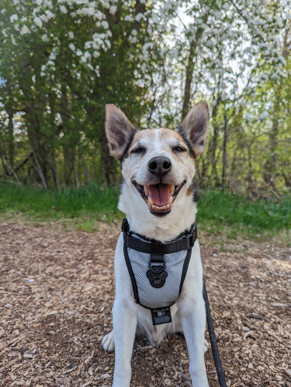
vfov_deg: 71.5
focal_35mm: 24
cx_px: 146
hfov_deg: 56.9
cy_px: 194
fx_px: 268
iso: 42
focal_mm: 6.81
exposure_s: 1/1167
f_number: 1.85
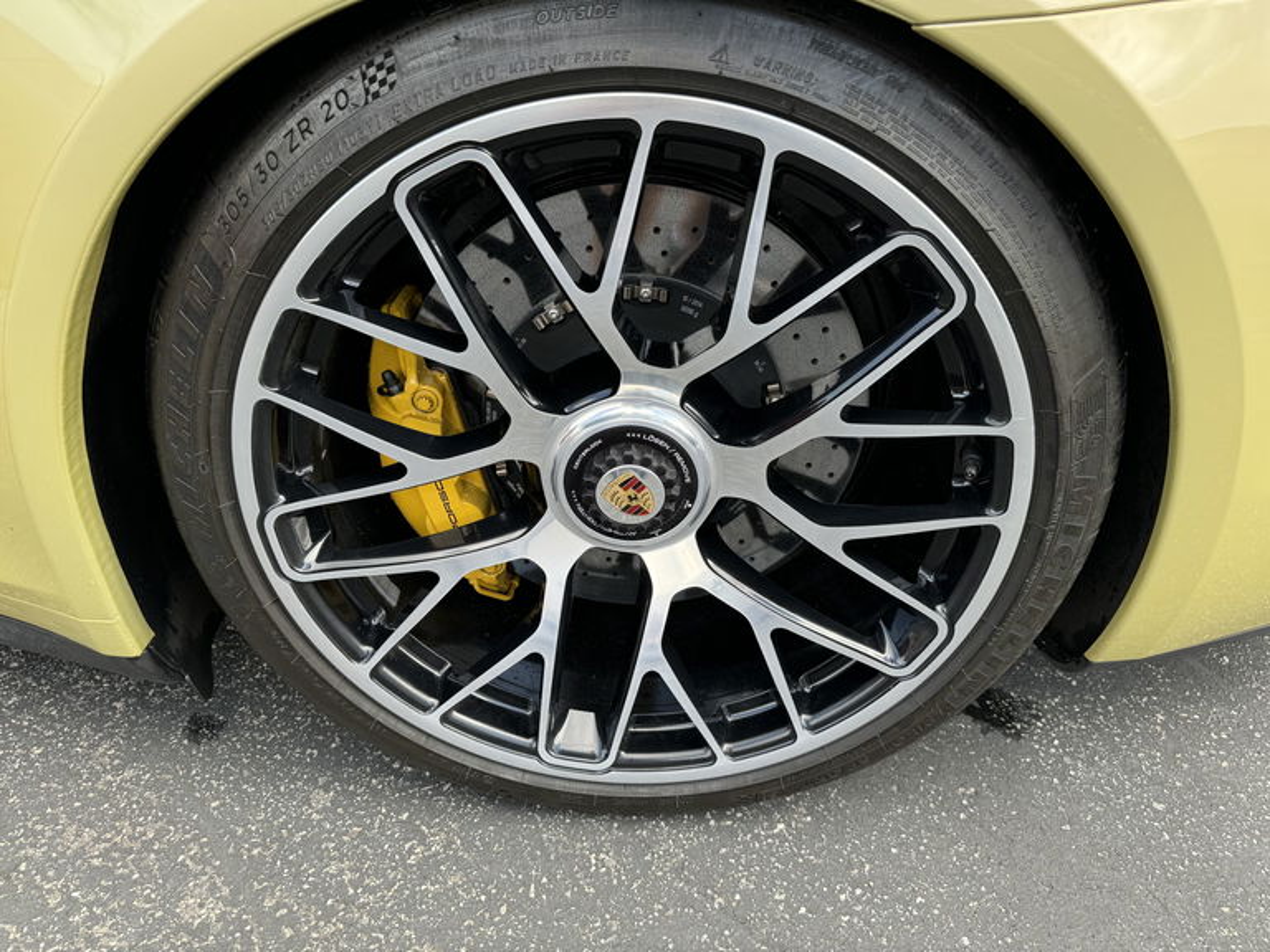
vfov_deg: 56.8
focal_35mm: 24
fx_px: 881
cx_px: 635
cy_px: 476
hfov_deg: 71.6
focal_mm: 6.86
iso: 80
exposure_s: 1/299
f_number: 1.78
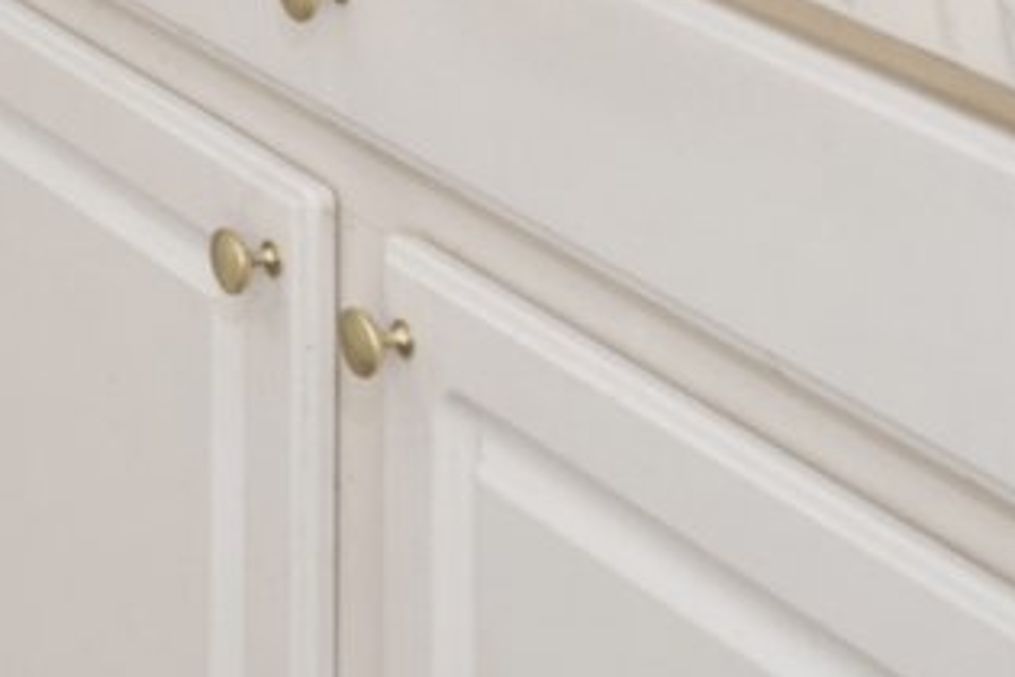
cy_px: -1065
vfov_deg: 8.6
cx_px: -1086
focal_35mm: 143
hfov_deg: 12.4
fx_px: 4031
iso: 320
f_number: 8
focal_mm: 22
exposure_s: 1/4
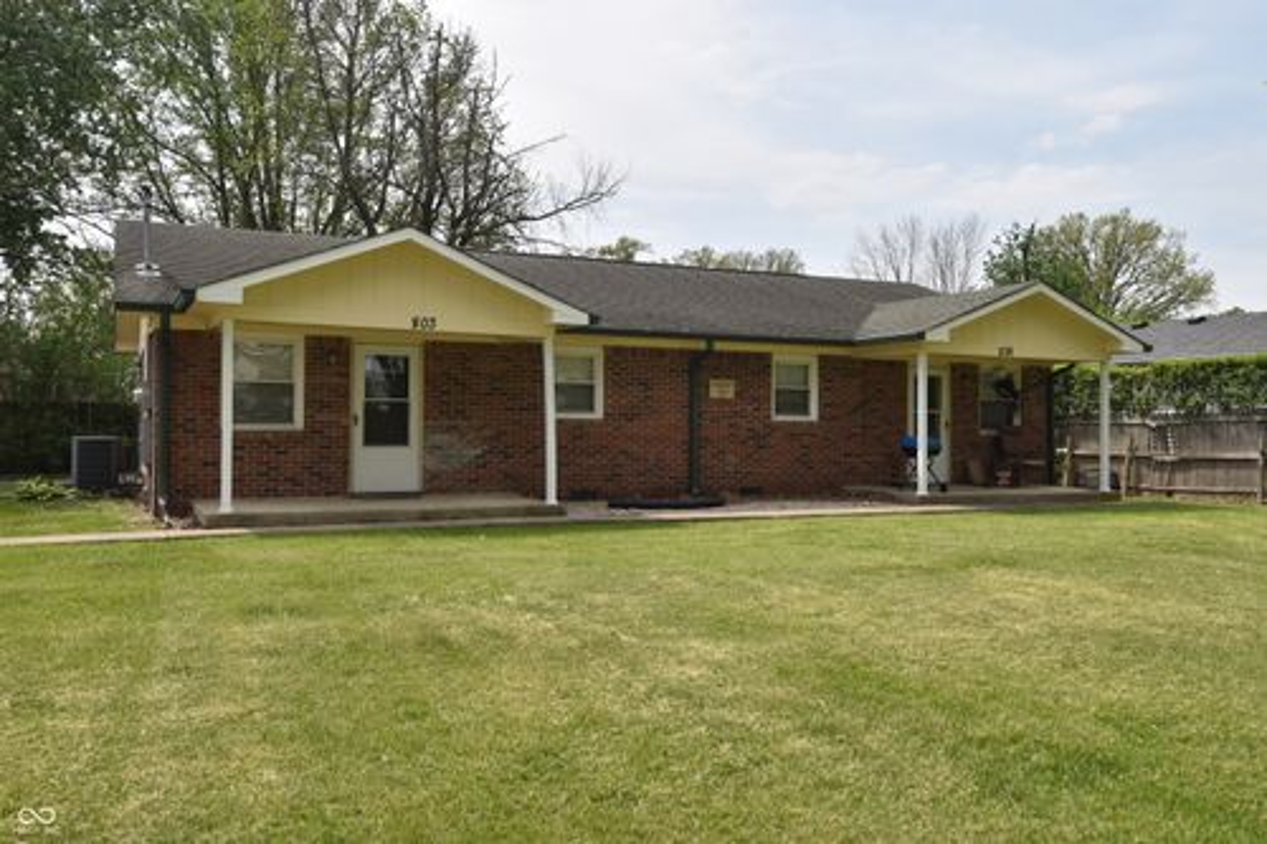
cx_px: 634
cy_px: 422
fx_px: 1055
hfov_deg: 61.9
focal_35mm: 30
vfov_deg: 43.6
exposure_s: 1/200
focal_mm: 20
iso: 100
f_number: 10
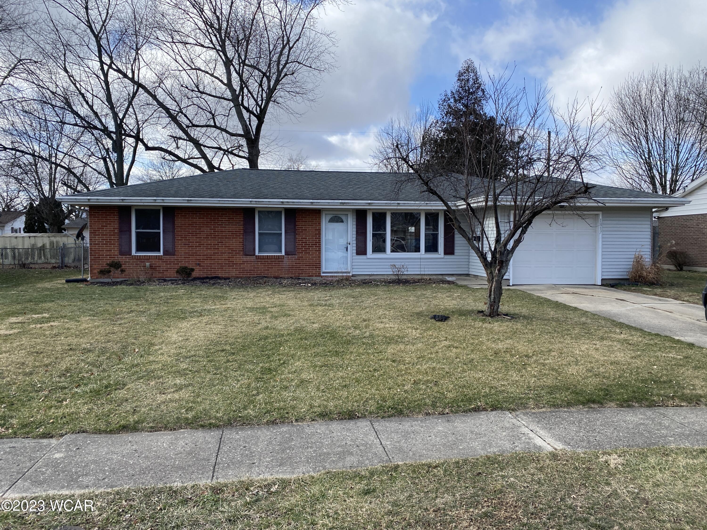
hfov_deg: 67.3
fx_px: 531
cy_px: 265
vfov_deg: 53.1
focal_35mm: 26
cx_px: 354
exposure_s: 1/1447
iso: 32
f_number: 1.8
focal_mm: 4.25
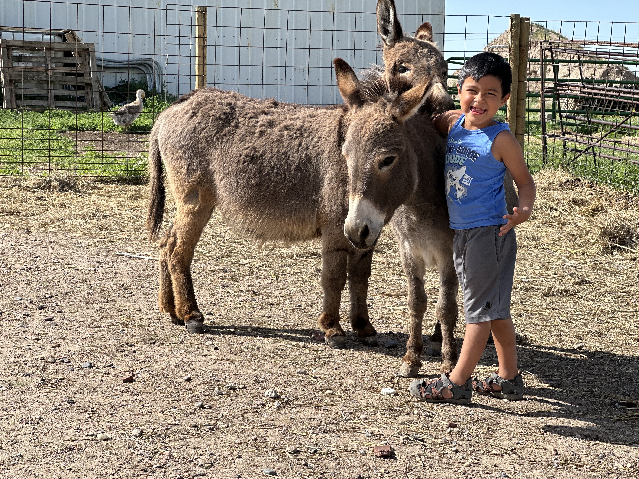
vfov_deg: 19.1
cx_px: 320
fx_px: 1421
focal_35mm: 77
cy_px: 240
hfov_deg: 25.3
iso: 32
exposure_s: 1/475
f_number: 2.8
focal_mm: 9
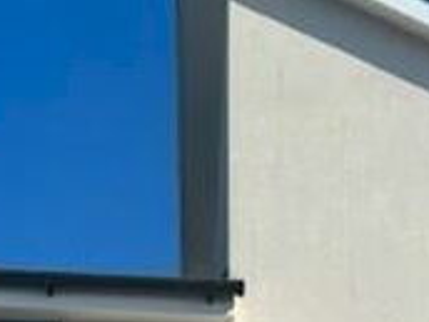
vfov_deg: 13.1
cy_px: 493
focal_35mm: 106
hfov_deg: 18.0
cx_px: 439
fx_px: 1314
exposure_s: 1/8696
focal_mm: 5.7
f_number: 1.5
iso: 50
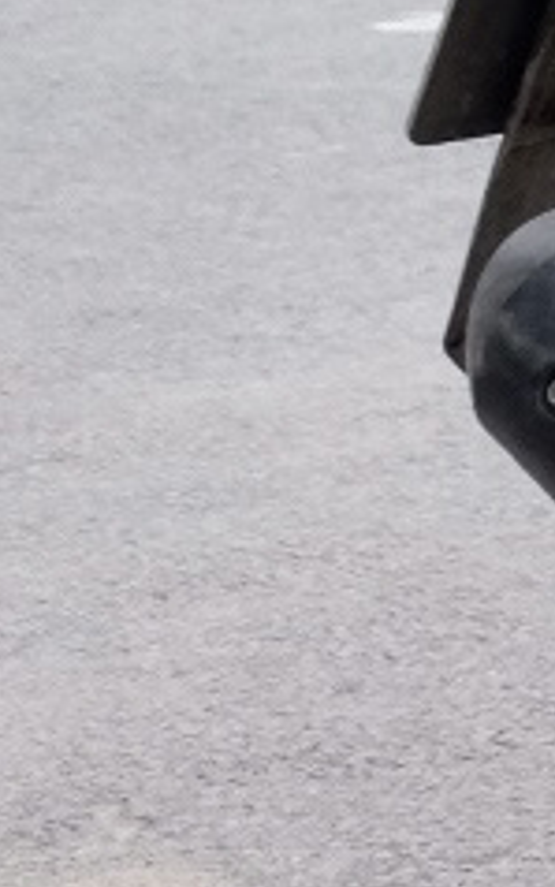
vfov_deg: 7.9
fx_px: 6260
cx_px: 2853
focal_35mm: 259
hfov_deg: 4.3
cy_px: -555
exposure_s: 1/160
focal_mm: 22.4
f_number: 4
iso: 2000
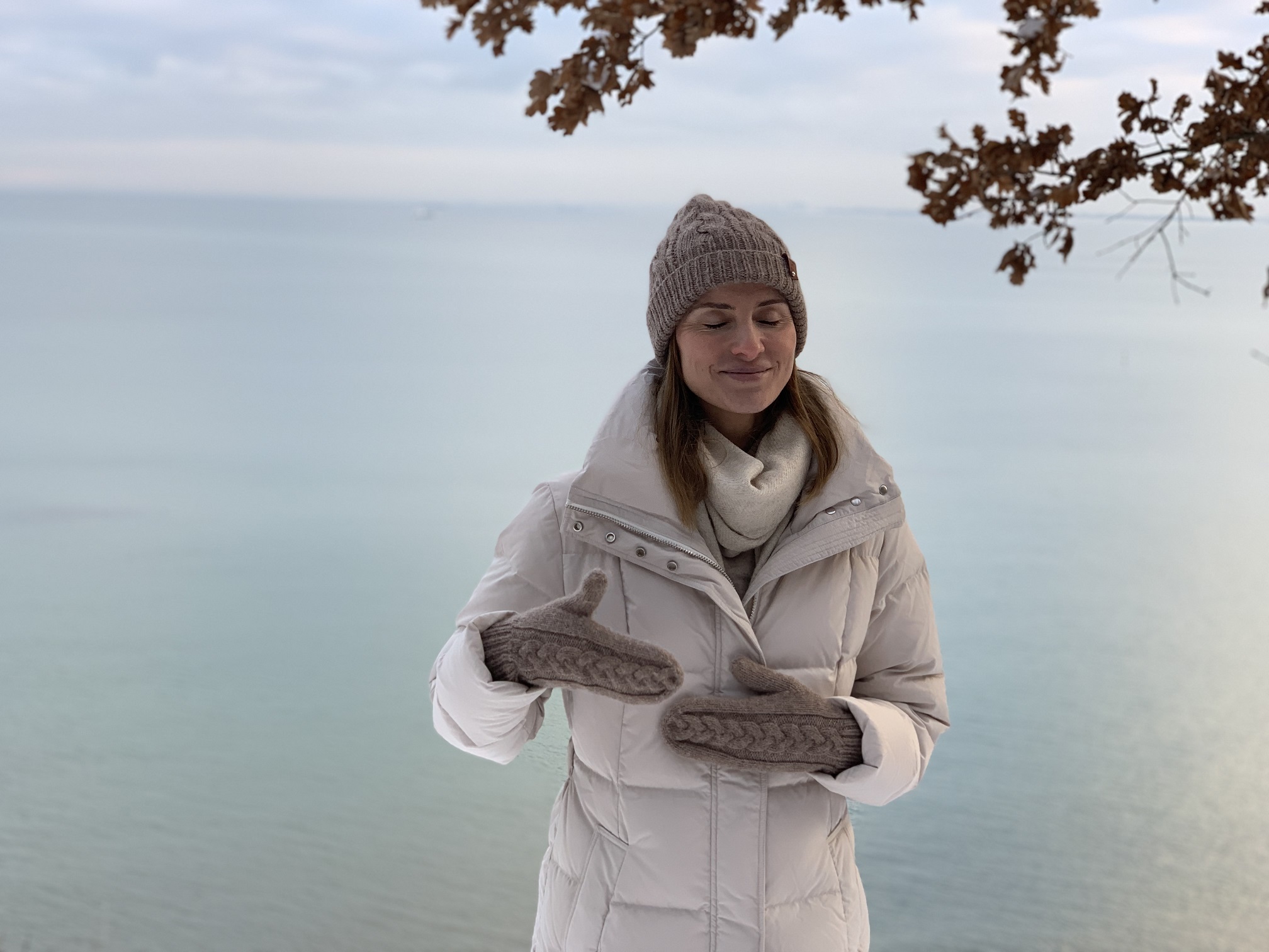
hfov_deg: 36.8
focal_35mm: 52
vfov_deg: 28.0
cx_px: 634
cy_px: 476
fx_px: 1906
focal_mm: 6
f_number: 2.4
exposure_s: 1/122
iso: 40
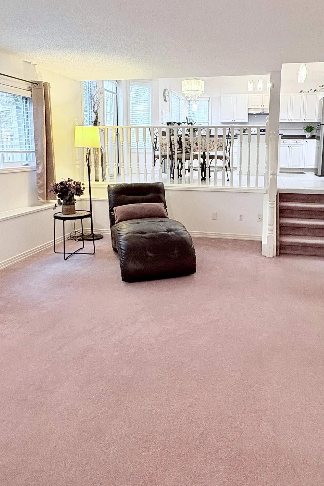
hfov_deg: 50.8
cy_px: 196
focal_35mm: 25
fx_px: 337
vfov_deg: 70.8
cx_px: 202
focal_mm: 2.22
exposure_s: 1/60
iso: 160
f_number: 2.2
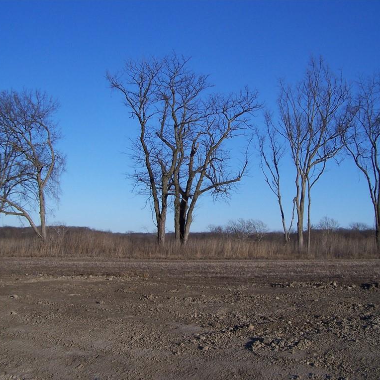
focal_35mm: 45
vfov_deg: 37.6
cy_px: 190
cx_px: 200
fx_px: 559
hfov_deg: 37.5
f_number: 4
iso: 80
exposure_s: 1/1000
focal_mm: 6.3
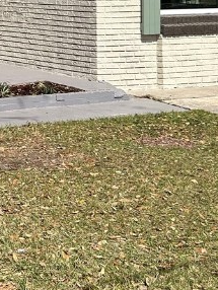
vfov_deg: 20.2
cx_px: -100
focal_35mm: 93
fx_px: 780
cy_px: -17
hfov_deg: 14.9
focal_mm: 5.7
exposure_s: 1/4115
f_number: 1.5
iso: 50
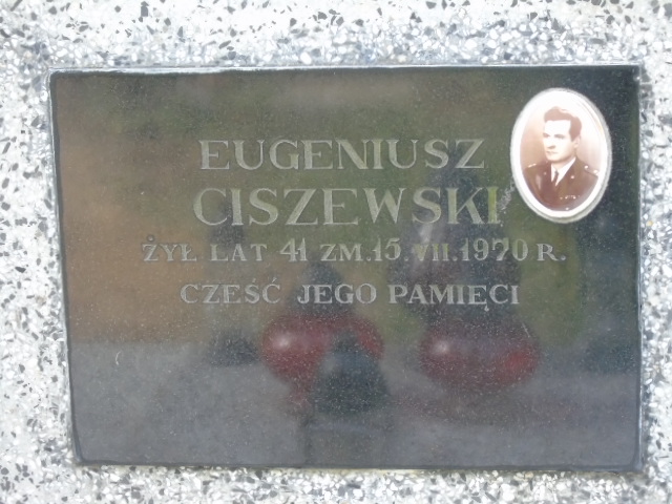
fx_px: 2407
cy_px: 252
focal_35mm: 124
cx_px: 336
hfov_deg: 15.9
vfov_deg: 12.0
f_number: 4.6
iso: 640
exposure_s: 1/60
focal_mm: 22
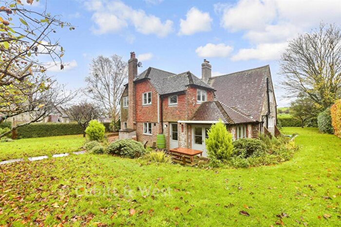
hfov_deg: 100.4
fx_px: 142
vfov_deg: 77.4
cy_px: 114
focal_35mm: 15
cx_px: 170
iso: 160
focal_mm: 10
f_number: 8
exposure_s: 1/25
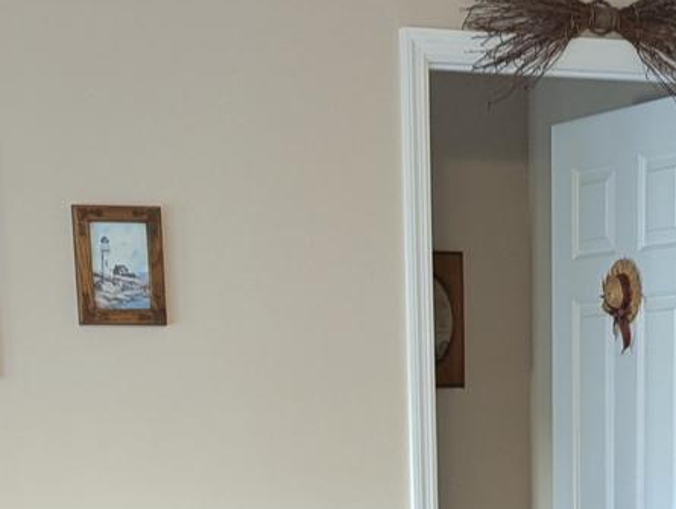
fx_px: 2151
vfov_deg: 12.2
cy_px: 965
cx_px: 541
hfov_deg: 17.7
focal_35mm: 110
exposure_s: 1/24
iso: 89
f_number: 1.85
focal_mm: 6.81
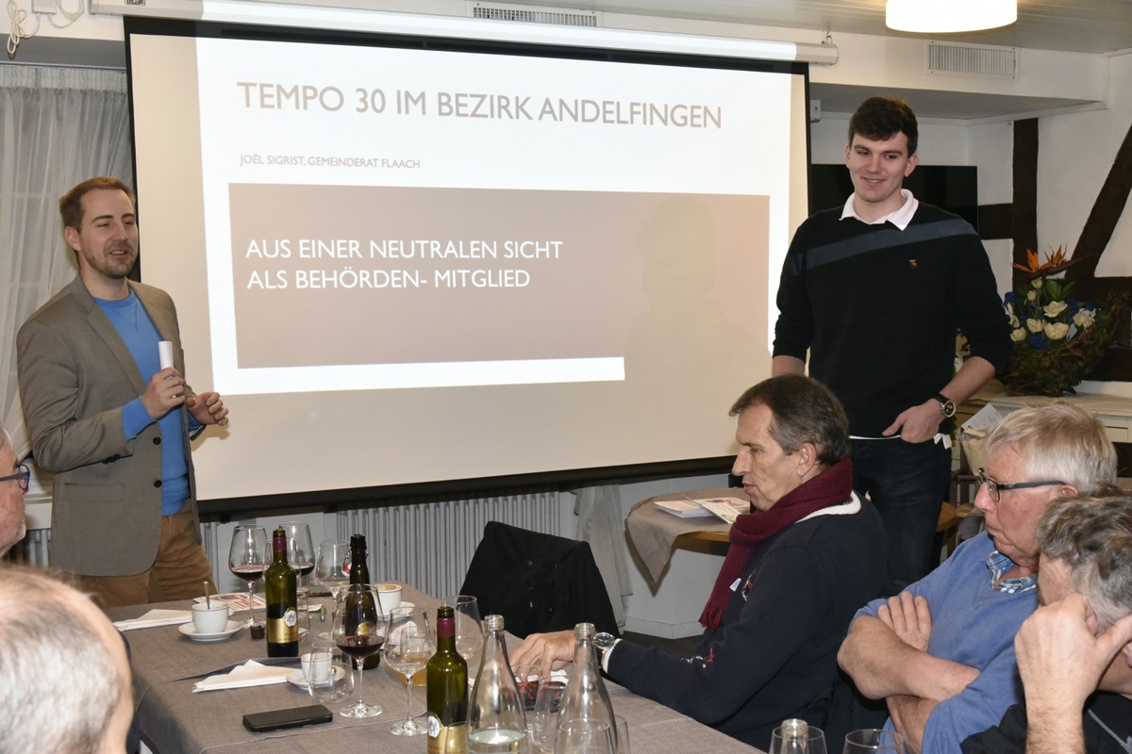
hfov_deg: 41.1
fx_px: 1509
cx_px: 566
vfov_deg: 28.1
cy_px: 377
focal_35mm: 48
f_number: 13
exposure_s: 1/80
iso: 8000
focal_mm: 48
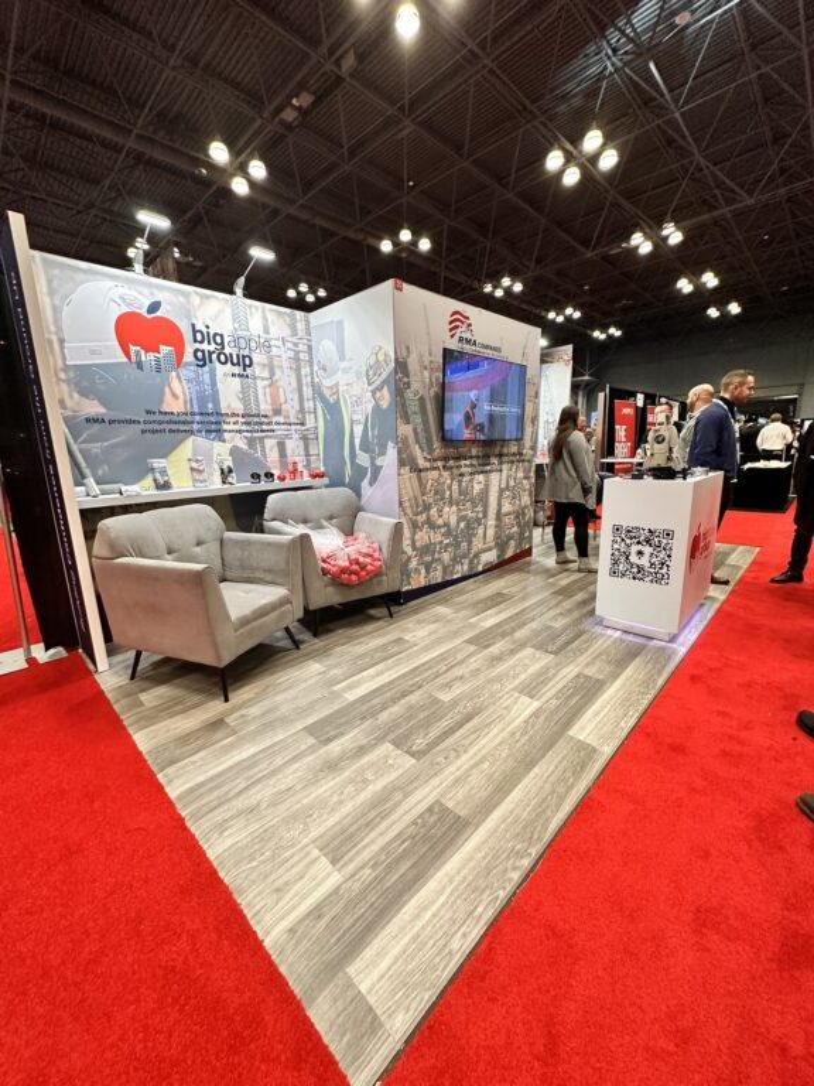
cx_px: 407
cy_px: 543
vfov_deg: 102.1
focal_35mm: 14
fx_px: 439
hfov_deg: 85.7
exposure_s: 1/120
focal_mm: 2.22
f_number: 2.2
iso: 250
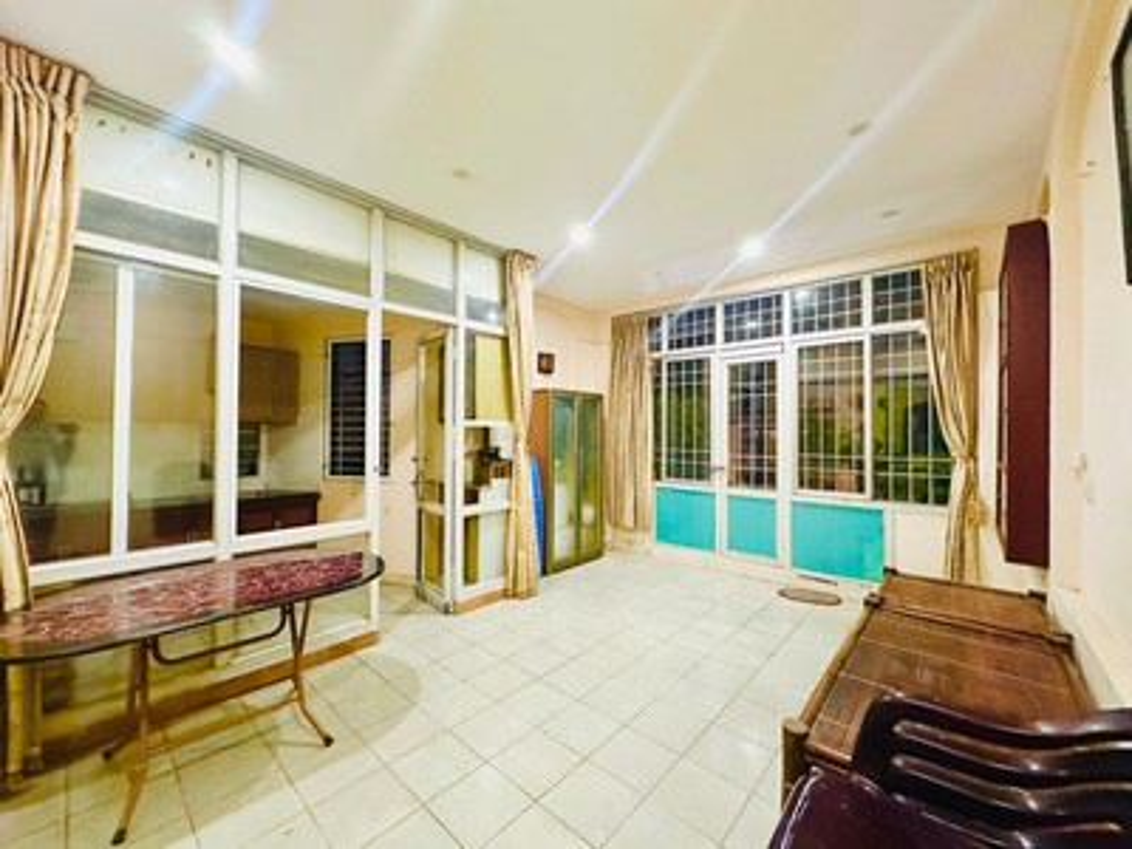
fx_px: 458
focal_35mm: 14
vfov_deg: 85.7
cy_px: 424
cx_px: 566
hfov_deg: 102.1
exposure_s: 1/50
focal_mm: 2.22
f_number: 2.2
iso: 640
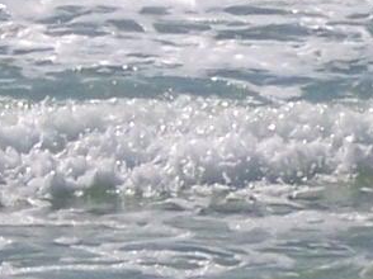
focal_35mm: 917
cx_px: 398
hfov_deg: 2.2
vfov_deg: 1.6
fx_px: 9873
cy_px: -432
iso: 100
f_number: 6.7
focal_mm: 24
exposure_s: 1/750
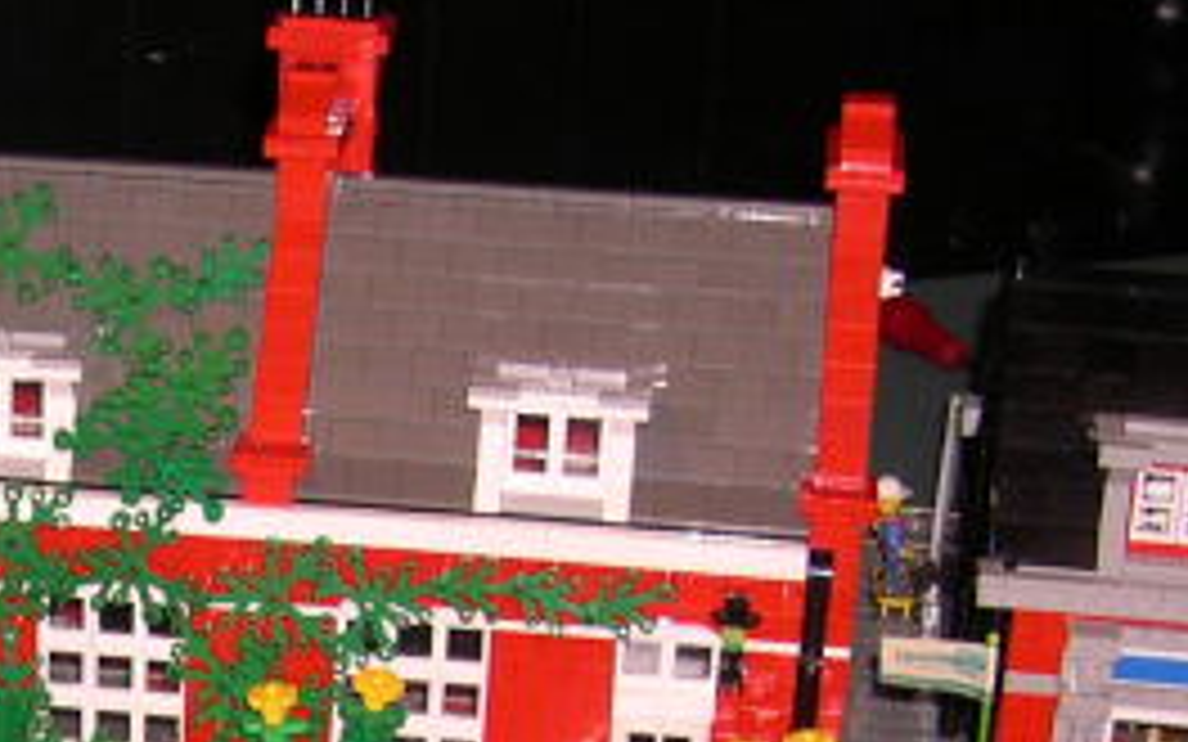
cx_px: -238
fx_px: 3950
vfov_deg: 10.4
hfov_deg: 16.4
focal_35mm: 122
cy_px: 1088
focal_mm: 8
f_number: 2.8
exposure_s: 1/60
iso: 100
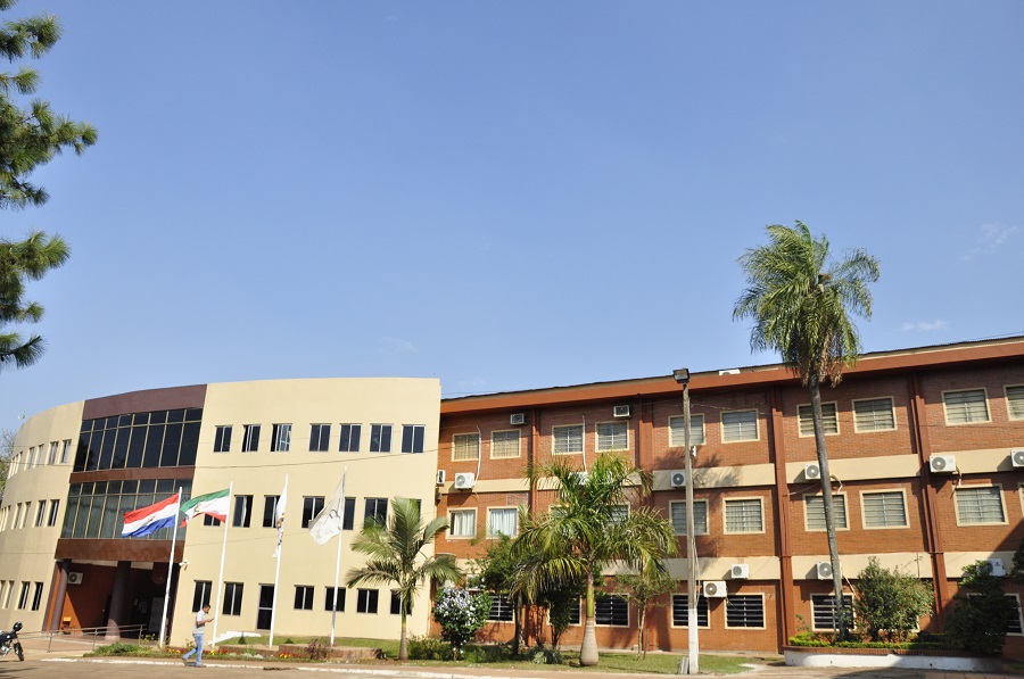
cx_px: 512
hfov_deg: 37.9
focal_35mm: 52
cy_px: 340
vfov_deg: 25.7
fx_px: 1491
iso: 500
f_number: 8
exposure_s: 1/1250
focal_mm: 35
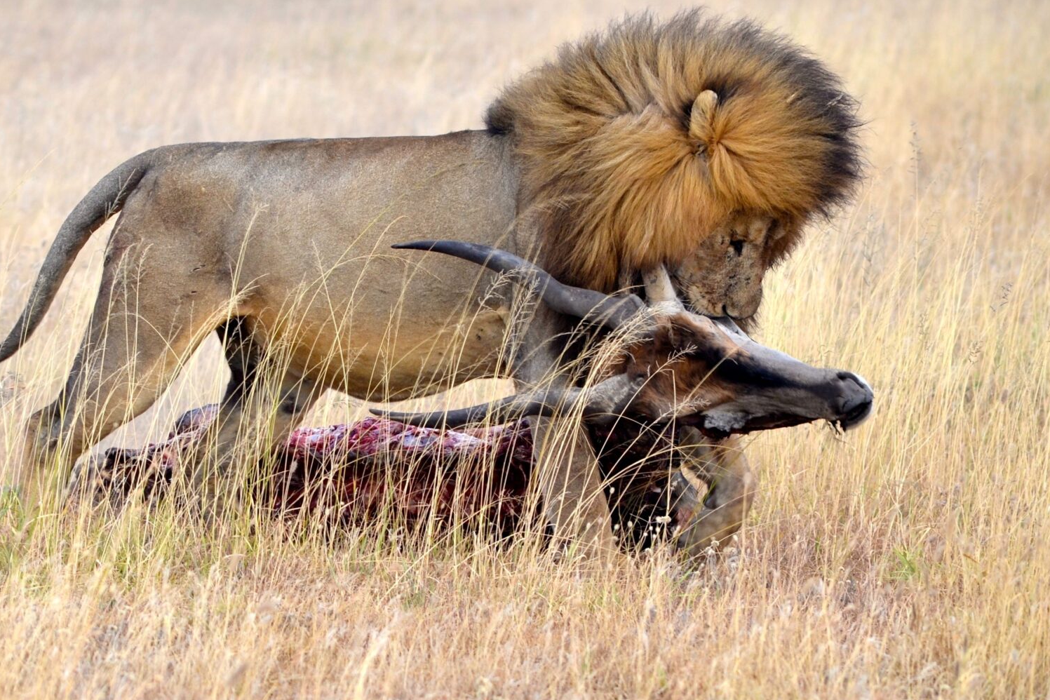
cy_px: 485
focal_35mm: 513
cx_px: 357
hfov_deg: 4.0
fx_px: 14961
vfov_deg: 2.7
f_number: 5
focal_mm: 200
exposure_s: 1/200
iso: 100
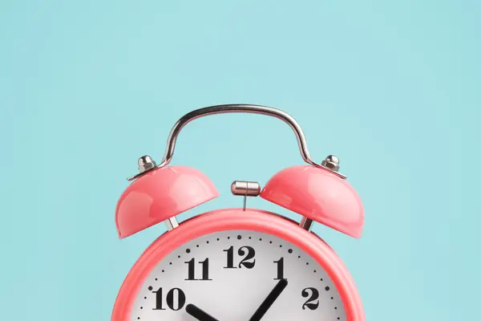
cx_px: 240
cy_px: 160
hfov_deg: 24.5
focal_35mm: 83
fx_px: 1109
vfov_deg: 16.5
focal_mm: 55
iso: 200
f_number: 14
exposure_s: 1/180
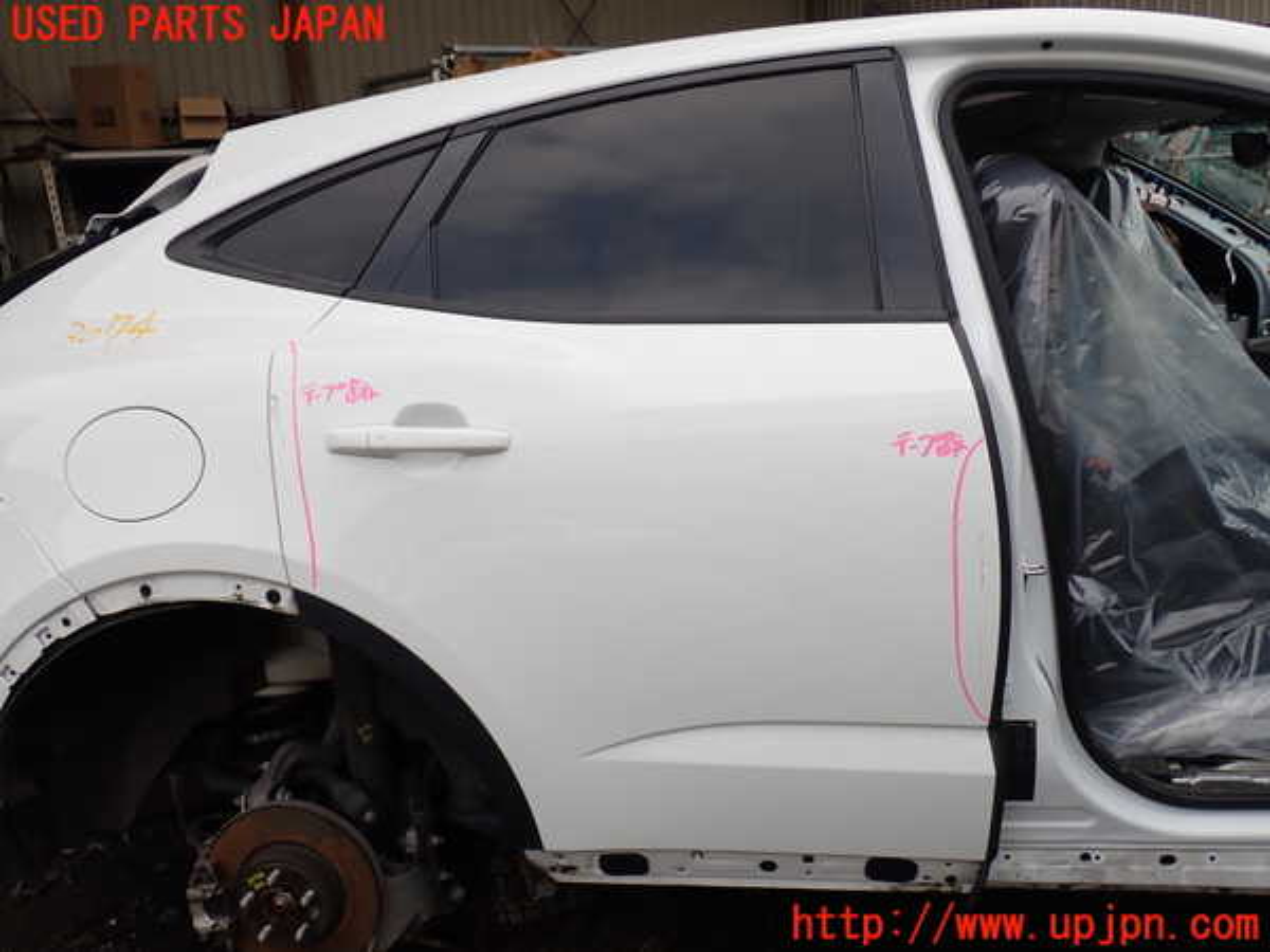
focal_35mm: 30
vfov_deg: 46.8
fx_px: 1101
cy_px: 476
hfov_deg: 60.0
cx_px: 635
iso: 100
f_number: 3.2
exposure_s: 1/400
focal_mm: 5.4
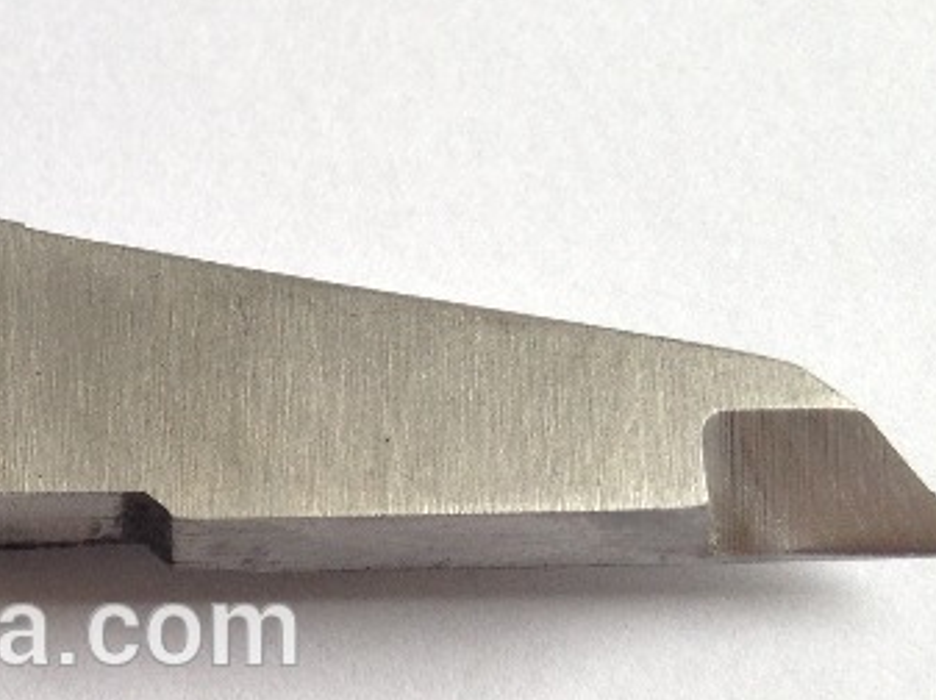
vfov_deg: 14.0
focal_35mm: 104
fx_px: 2809
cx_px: -222
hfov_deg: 17.9
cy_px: 664
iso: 64
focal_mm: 4.28
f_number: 2.4
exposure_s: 1/60
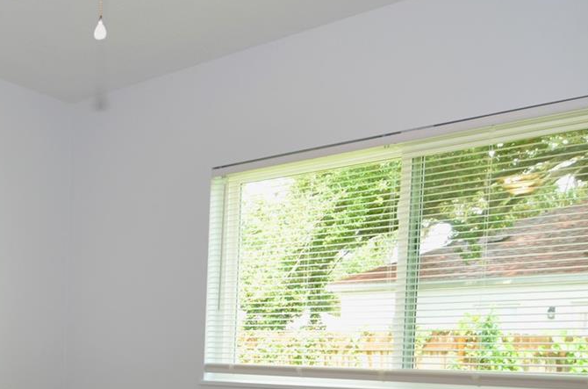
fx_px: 701
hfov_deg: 42.7
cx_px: 89
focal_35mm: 43
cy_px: 398
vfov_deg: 28.8
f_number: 4
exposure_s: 1/60
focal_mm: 12
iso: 250
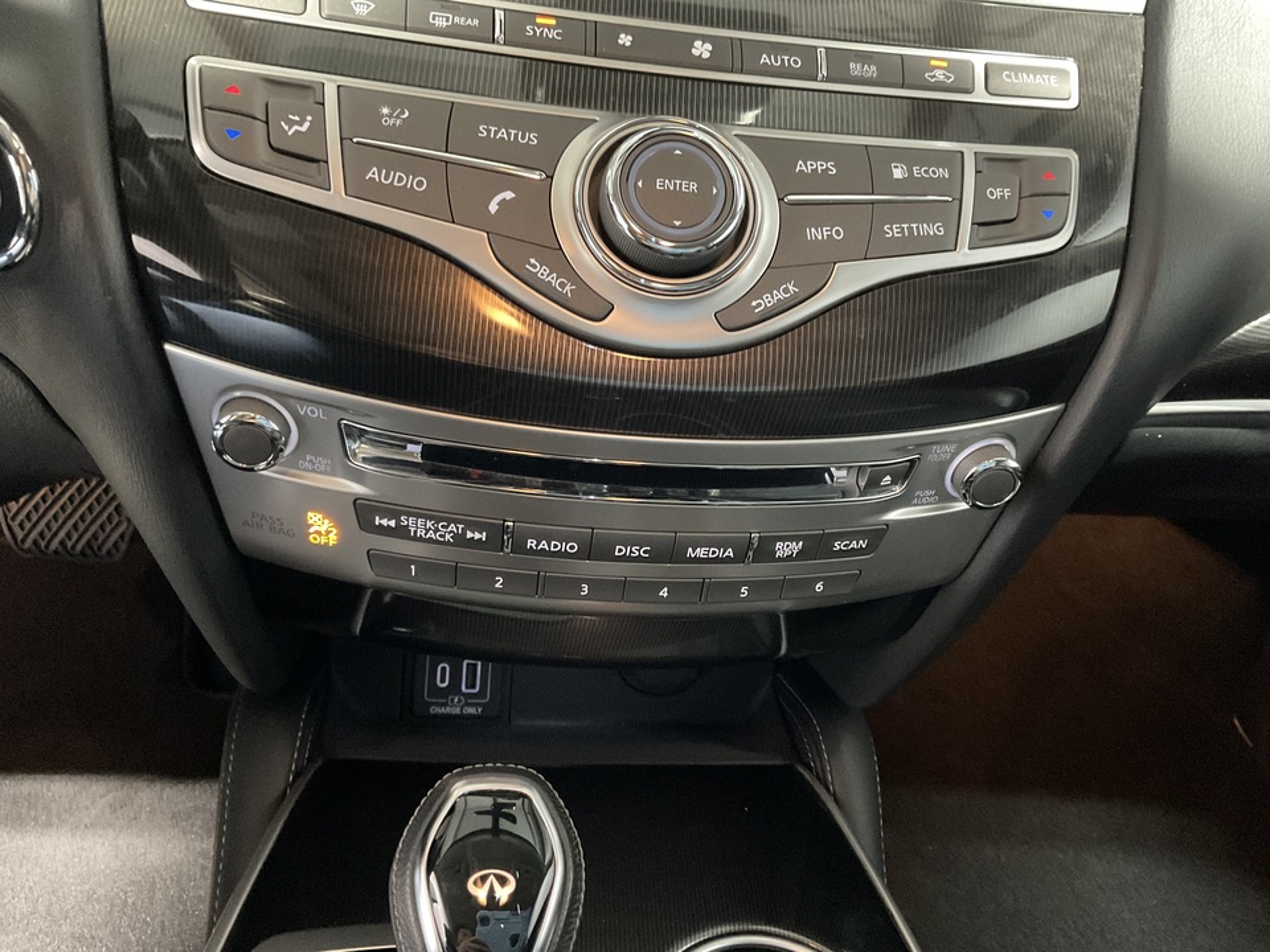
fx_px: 1064
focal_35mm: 29
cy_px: 476
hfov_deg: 61.7
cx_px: 635
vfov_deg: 48.2
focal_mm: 3
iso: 500
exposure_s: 1/25
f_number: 1.8
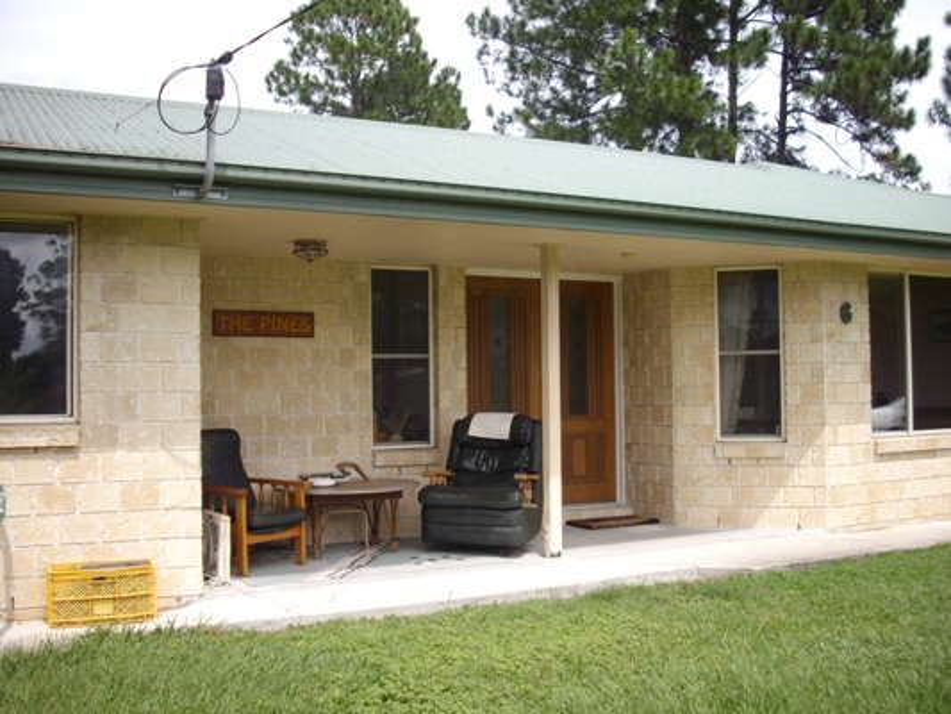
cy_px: 357
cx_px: 476
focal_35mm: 37
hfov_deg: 50.1
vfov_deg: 38.7
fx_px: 1017
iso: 80
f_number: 5.6
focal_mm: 6.2
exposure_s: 1/200
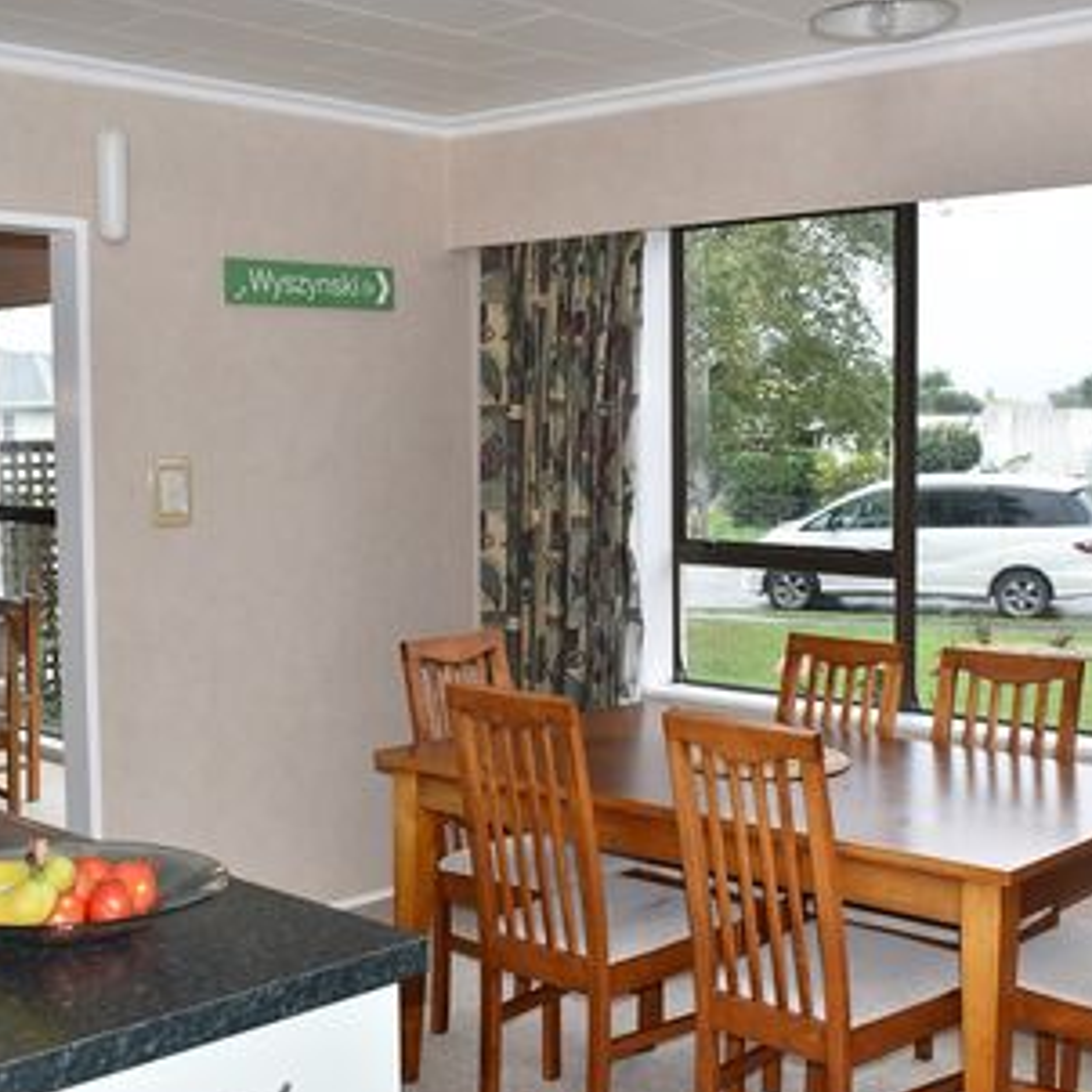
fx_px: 1630
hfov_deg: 37.0
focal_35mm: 46
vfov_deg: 37.0
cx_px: 517
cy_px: 555
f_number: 5.6
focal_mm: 23
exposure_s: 1/125
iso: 400
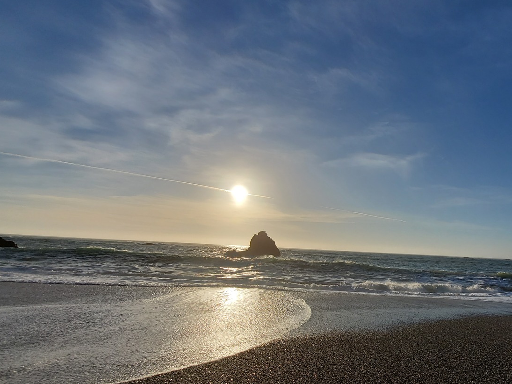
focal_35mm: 19
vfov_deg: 67.2
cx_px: 341
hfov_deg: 81.8
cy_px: 248
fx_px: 281
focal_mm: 1.8
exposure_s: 1/4337
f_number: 2.2
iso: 50
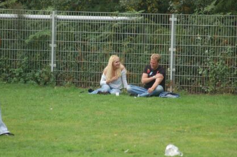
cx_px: 129
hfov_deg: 7.4
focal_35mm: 279
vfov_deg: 4.9
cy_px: 81
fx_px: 1833
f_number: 4.8
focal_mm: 170
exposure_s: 1/500
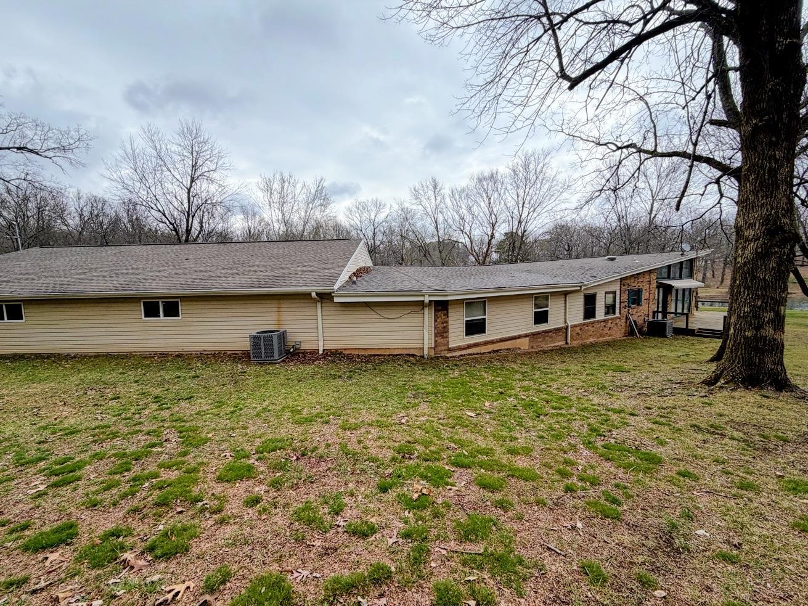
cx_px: 404
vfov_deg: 85.7
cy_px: 303
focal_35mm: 14
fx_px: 327
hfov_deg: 102.1
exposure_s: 1/770
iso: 32
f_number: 2.2
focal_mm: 2.22
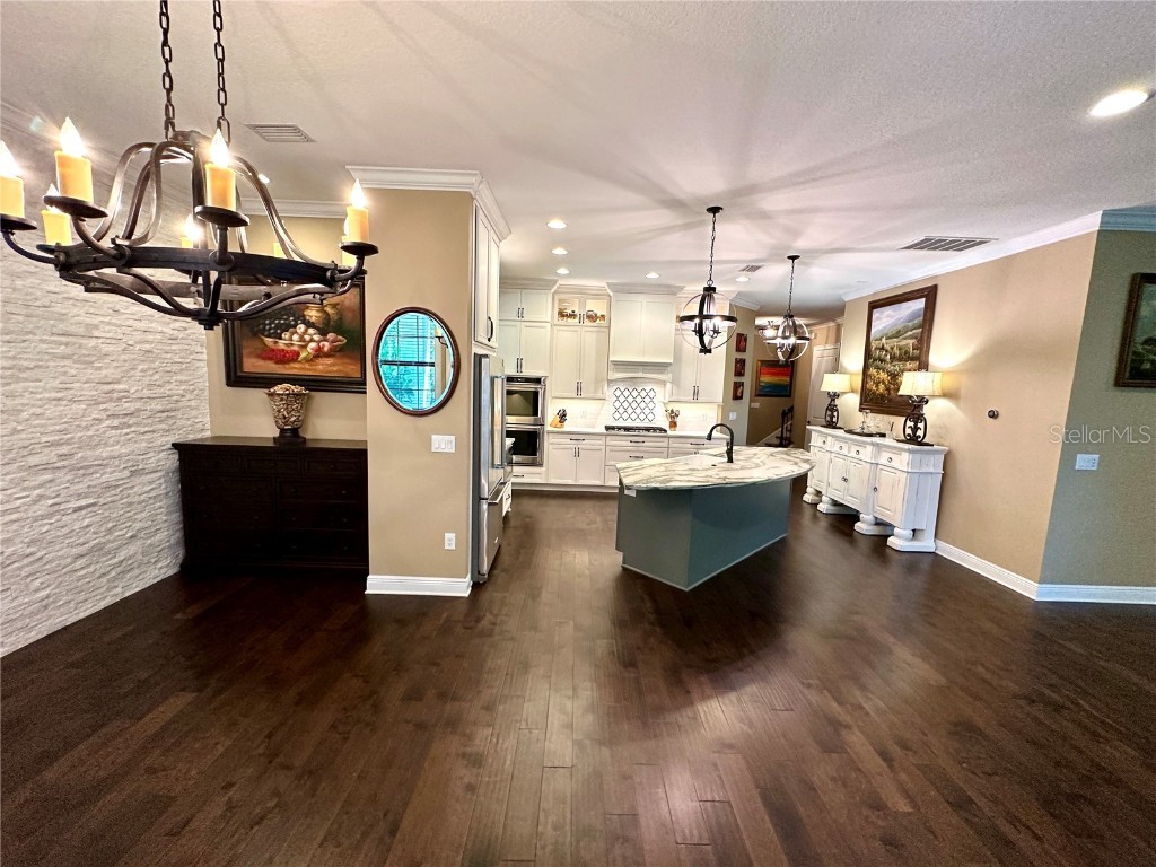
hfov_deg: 102.1
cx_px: 578
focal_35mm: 14
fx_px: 468
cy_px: 434
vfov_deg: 85.7
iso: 320
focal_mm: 2.22
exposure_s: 1/120
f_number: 2.2
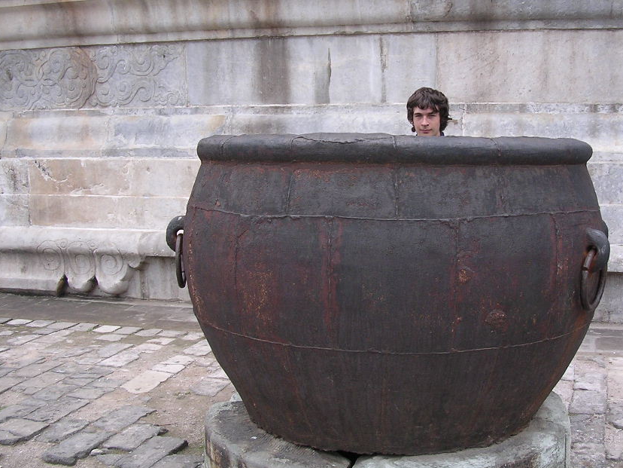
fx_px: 846
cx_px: 369
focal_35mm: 47
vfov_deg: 30.8
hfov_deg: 40.3
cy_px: 193
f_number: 2.8
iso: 100
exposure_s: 1/302
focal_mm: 5.8
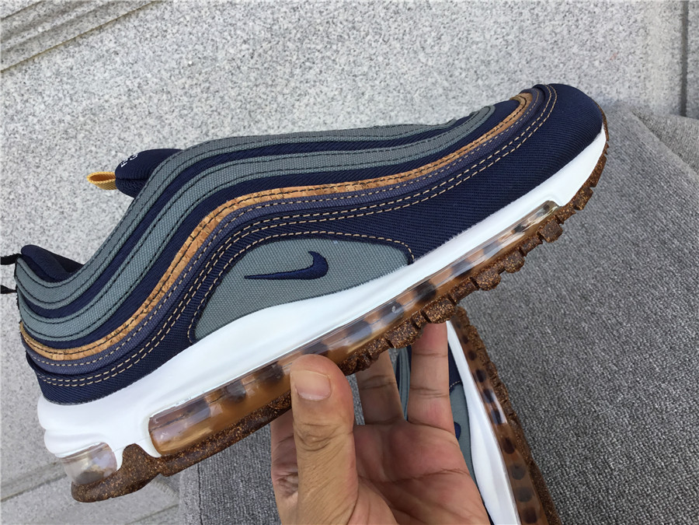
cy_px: 262
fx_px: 626
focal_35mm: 31
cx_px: 350
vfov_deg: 45.4
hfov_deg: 58.4
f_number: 2.4
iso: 25
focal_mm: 3.3
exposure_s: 1/191
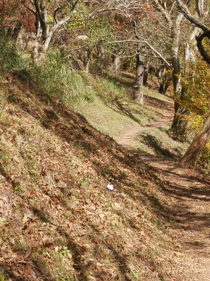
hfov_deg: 14.9
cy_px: 79
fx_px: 801
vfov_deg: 19.7
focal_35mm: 99
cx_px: 144
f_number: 4
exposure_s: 1/250
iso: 80
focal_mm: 8.9
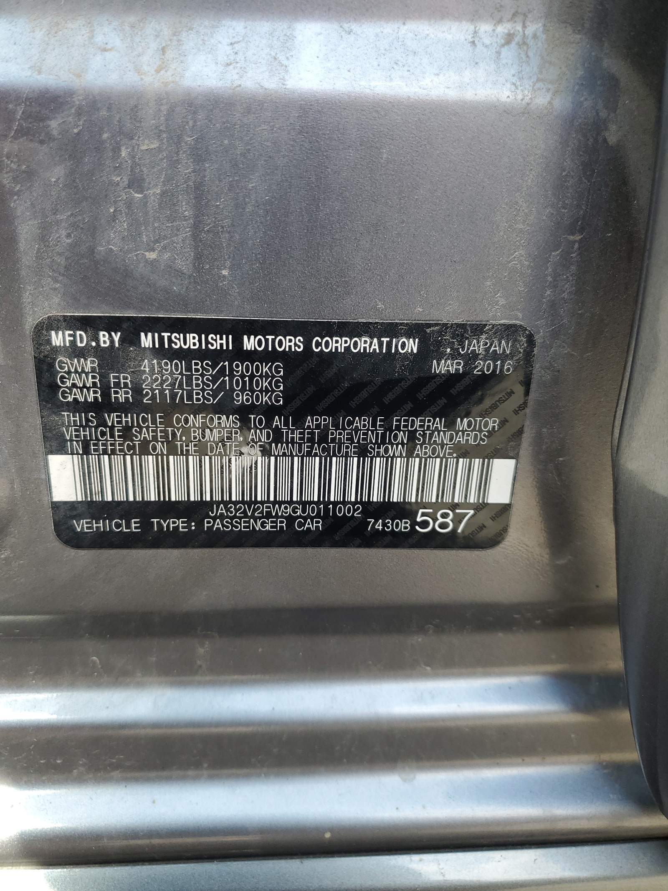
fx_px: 669
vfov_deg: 67.3
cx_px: 334
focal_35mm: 26
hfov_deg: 53.1
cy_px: 446
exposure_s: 1/500
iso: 50
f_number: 1.5
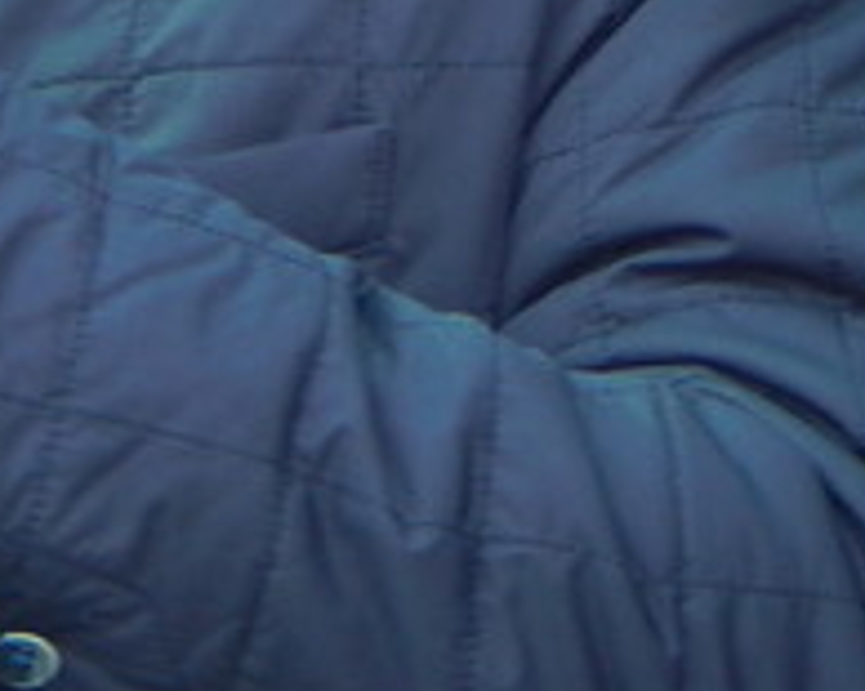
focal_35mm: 1168
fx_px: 29887
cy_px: -584
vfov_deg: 1.3
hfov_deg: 1.7
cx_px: 843
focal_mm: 41.7
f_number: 5.6
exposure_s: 1/40
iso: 125
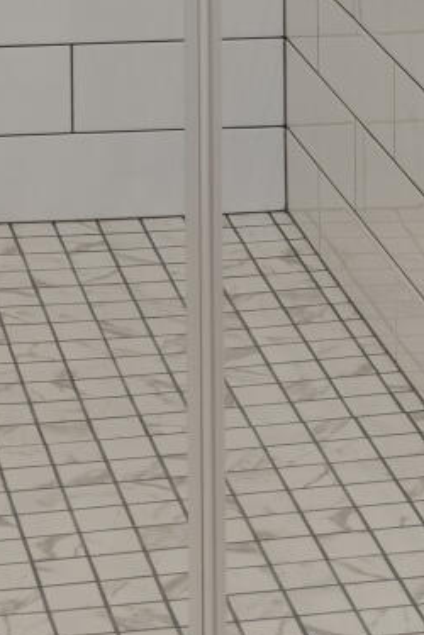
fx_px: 3109
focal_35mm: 176
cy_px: -452
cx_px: -4
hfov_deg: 7.8
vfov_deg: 11.0
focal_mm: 22
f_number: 5
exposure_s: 1/60
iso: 400
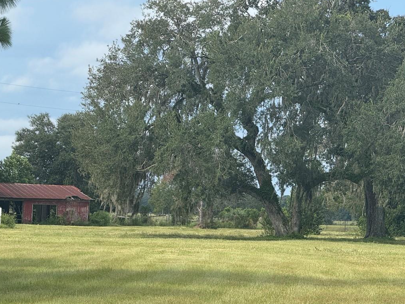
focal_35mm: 188
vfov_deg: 7.9
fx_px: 2200
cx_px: 129
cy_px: 177
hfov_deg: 10.5
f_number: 2.8
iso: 50
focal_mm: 15.66
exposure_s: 1/1033
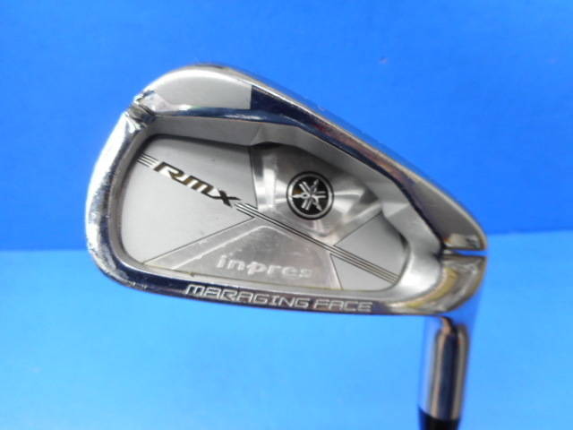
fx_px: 414
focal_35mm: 25
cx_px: 286
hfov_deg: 69.4
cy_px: 215
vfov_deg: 54.9
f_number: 3.7
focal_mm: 4.5
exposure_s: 1/30
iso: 140
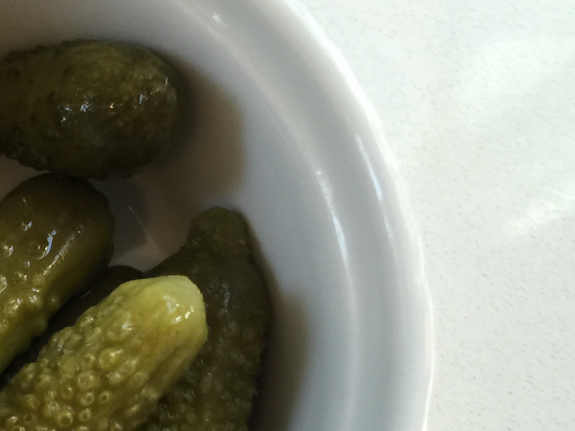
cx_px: -127
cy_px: 368
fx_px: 1212
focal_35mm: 73
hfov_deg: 24.1
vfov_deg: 19.9
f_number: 2.2
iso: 50
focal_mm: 4.15
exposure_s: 1/30
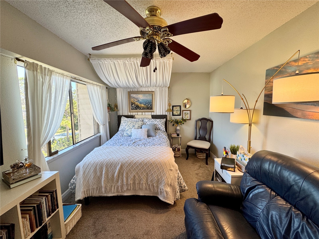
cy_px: 120
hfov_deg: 102.1
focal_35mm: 14
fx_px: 129
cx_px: 160
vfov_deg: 85.7
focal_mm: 2.22
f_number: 2.2
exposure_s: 1/120
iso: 125
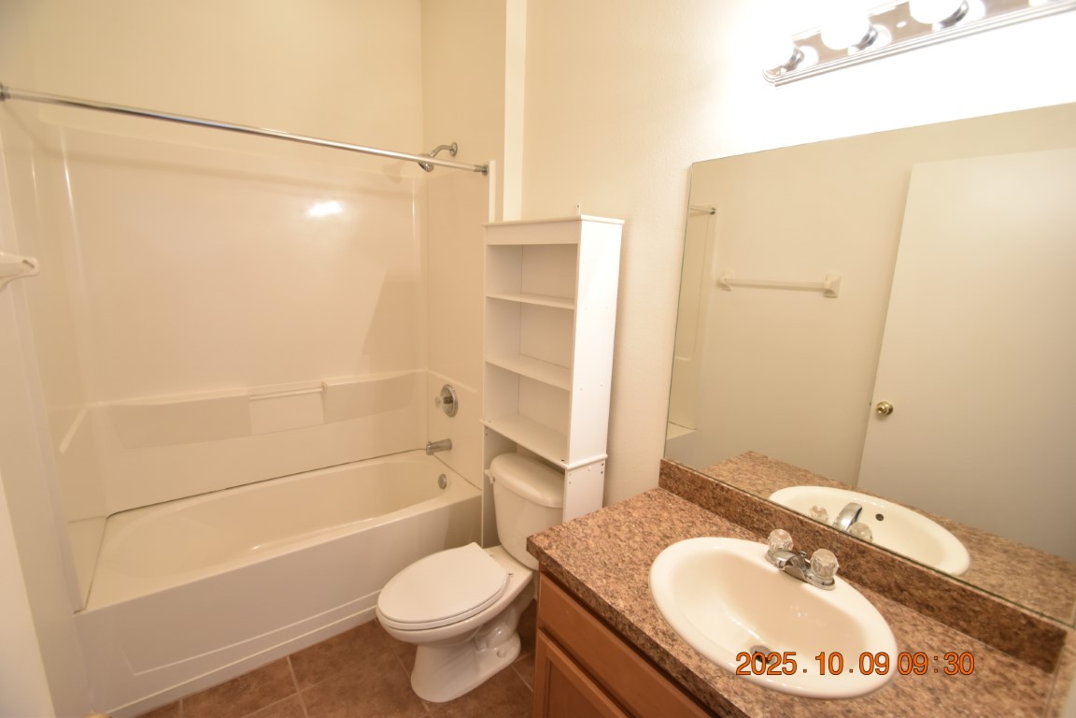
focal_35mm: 15
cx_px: 538
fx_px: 448
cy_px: 359
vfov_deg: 77.3
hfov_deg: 100.4
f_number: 3.5
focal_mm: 10
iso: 800
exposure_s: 1/20
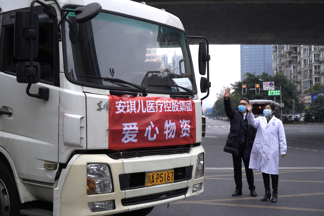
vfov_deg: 27.5
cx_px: 162
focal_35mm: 49
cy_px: 108
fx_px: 441
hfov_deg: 40.3
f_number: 4
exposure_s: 1/200
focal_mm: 49
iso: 100
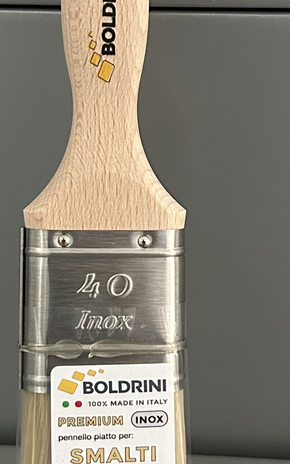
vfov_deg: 24.0
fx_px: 1087
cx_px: 150
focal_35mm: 86
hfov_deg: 15.2
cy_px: 154
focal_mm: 5.7
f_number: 1.5
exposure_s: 1/46
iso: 500
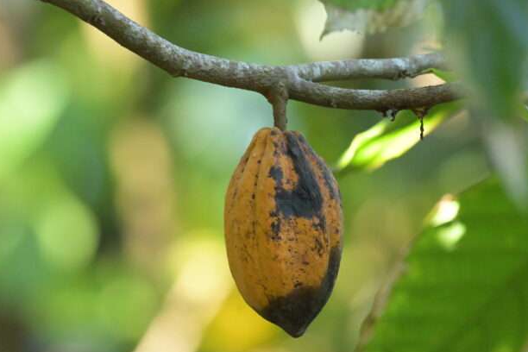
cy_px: 179
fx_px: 9943
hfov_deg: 3.0
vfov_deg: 2.0
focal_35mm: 678
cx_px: 243
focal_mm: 360
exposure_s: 1/640
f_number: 5.6
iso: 8000
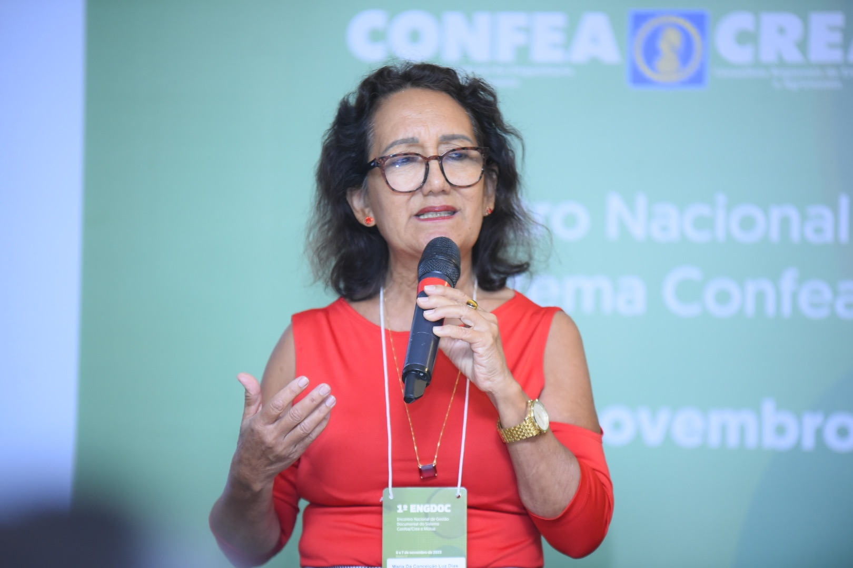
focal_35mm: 175
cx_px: 426
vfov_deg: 7.8
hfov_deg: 11.7
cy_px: 284
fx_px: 4146
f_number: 2.8
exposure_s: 1/250
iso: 3200
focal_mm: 175
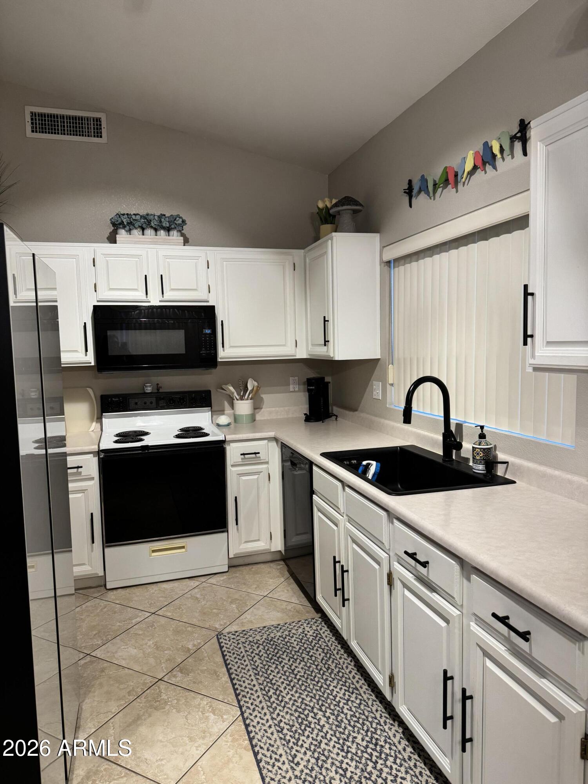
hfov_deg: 56.8
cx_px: 294
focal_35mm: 24
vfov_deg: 71.6
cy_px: 392
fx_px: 544
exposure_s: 1/60
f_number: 1.78
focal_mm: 6.76
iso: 250
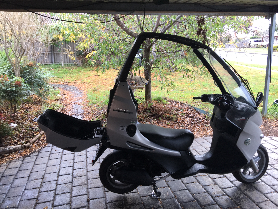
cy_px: 104
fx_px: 233
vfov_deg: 48.2
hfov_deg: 61.7
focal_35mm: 29
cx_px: 139
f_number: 2.2
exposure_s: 1/50
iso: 32
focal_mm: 4.15
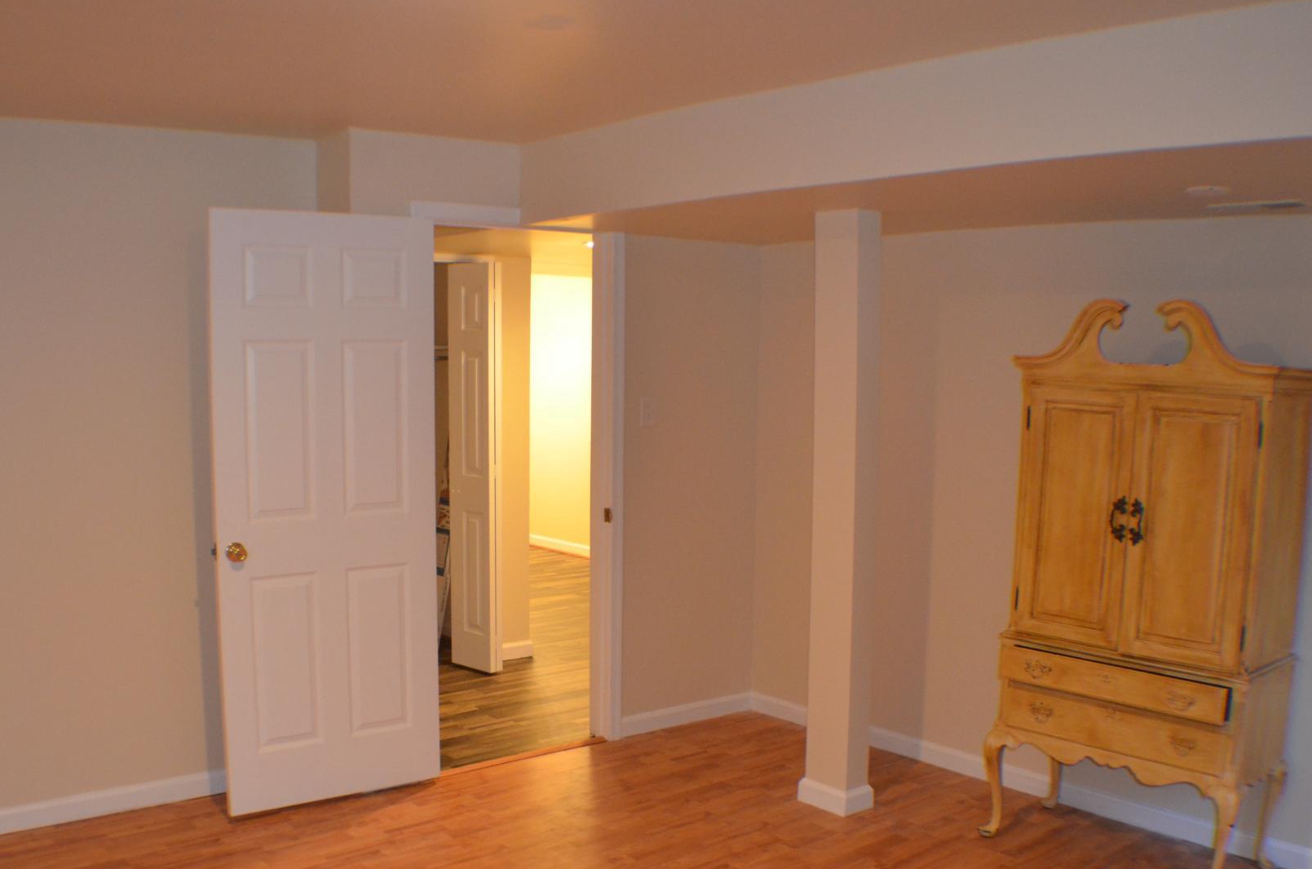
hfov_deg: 46.4
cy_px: 538
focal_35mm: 42
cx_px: 575
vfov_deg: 31.6
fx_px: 1527
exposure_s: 1/60
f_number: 3.5
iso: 1400
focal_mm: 22
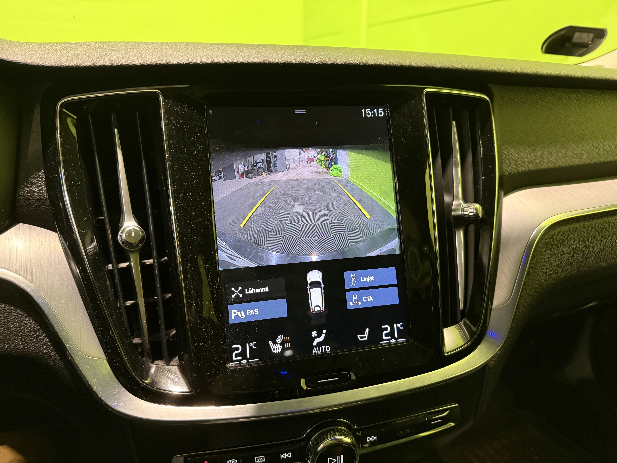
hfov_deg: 71.6
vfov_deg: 56.8
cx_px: 308
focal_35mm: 24
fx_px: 428
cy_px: 232
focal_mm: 6.76
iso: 1000
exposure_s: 1/39
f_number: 1.78
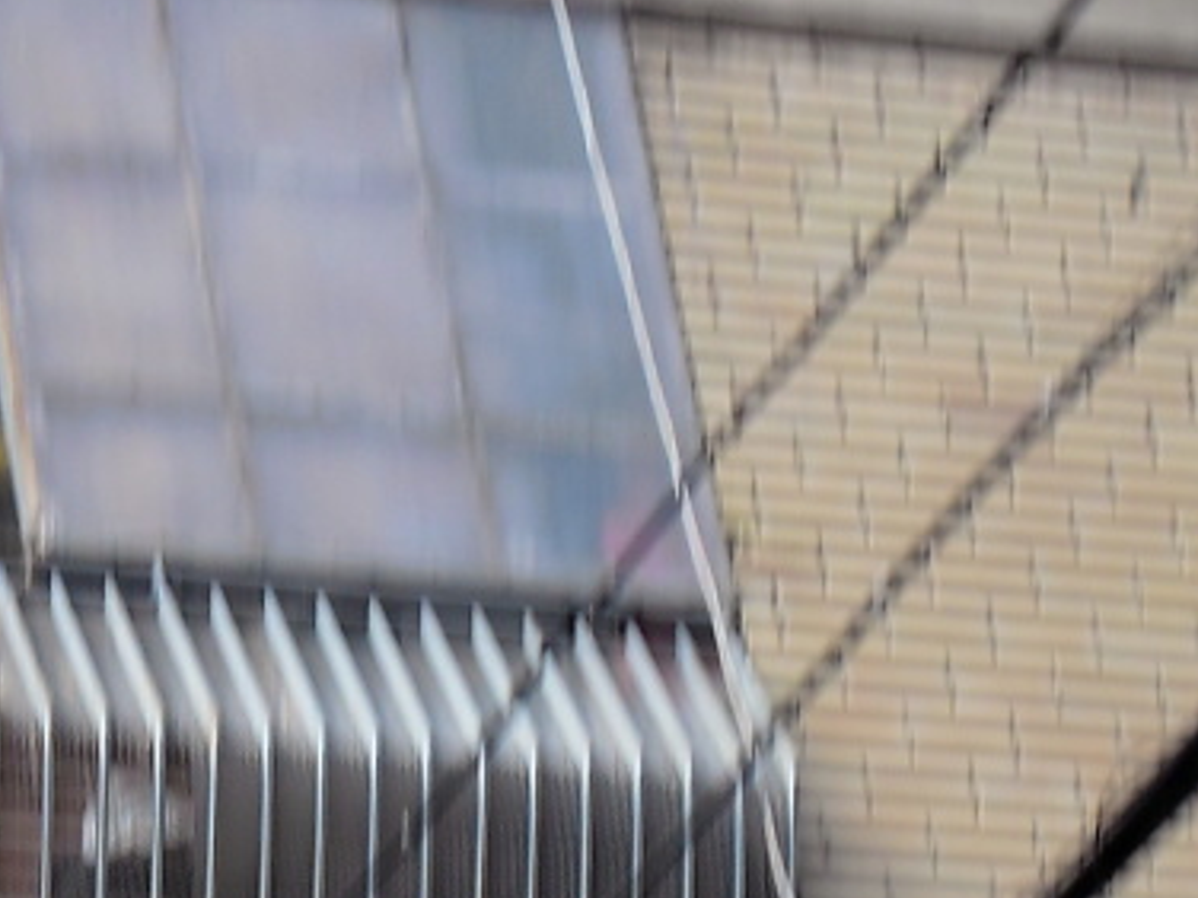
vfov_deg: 6.2
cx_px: 3
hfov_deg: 8.3
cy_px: 1204
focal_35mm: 236
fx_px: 8168
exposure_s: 1/133
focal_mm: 13.2
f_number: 3.9
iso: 80
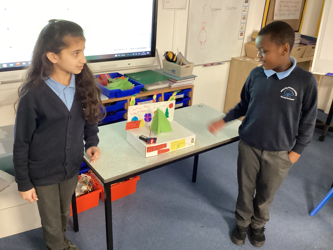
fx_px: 298
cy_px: 125
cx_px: 166
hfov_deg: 58.4
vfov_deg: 45.4
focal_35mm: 31
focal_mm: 3.3
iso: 640
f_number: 2.4
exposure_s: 1/24
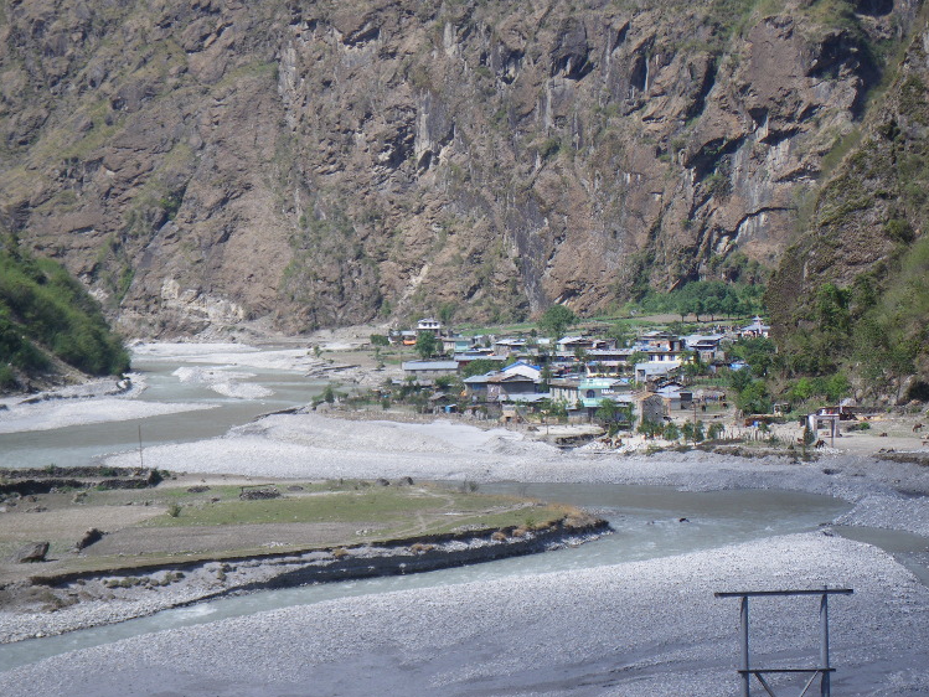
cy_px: 336
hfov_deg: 15.1
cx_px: 468
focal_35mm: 131
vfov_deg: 11.3
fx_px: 3516
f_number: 5.2
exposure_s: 1/200
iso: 50
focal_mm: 20.6
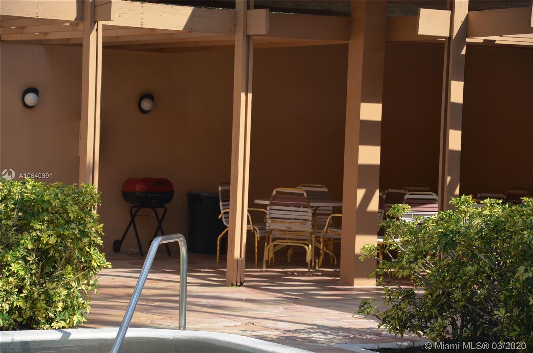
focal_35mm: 135
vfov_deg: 10.1
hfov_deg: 15.2
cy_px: 176
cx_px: 266
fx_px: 1994
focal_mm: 90
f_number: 6.3
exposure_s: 1/640
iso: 200
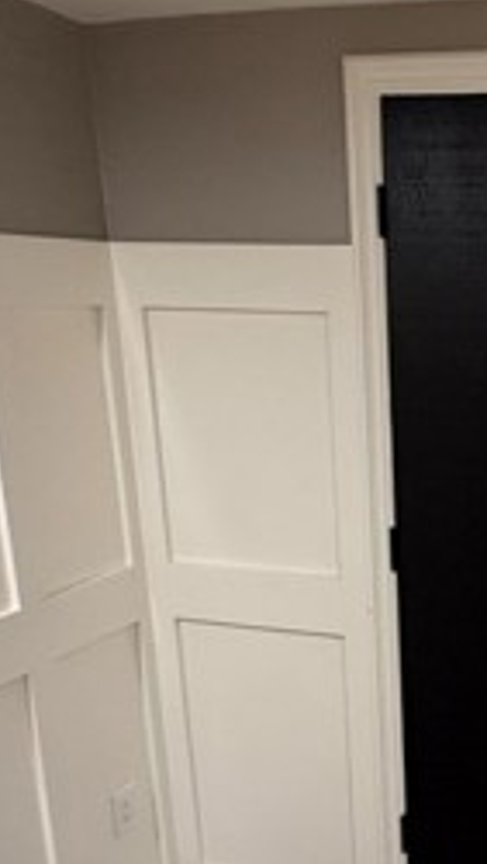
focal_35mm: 39
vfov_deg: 51.3
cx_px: 622
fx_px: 894
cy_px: 508
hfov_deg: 26.3
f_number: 2.2
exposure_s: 1/60
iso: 320
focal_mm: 2.22
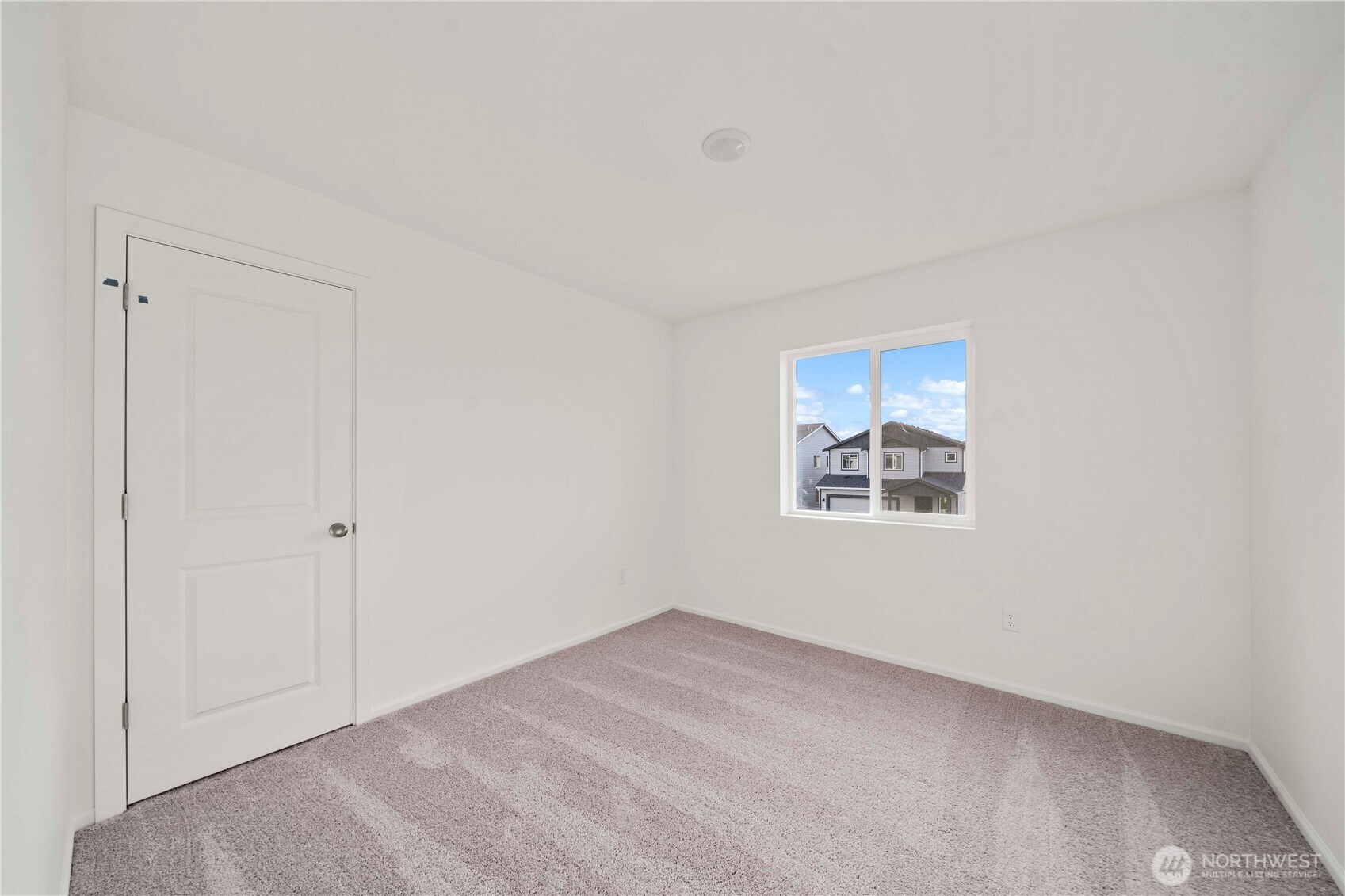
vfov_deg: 90.0
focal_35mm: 12
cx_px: 672
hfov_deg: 112.6
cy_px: 448
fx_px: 448
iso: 100
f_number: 8
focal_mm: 12
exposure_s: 1/80
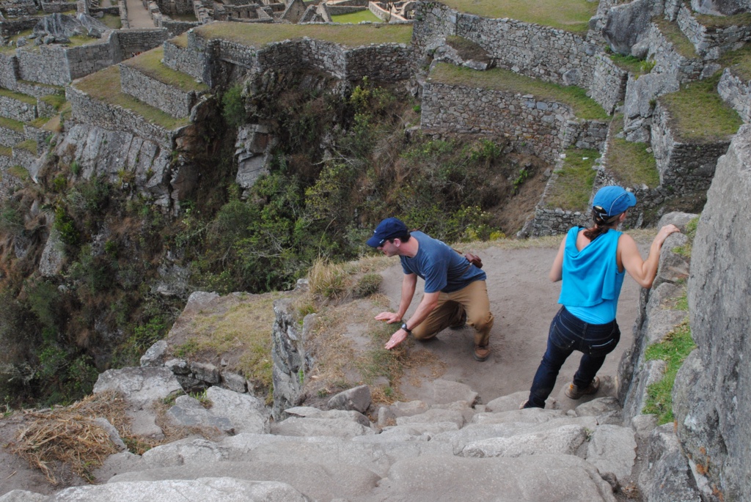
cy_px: 251
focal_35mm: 42
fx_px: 877
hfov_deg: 46.4
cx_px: 376
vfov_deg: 32.0
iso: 640
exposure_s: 1/60
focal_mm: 28
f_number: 22
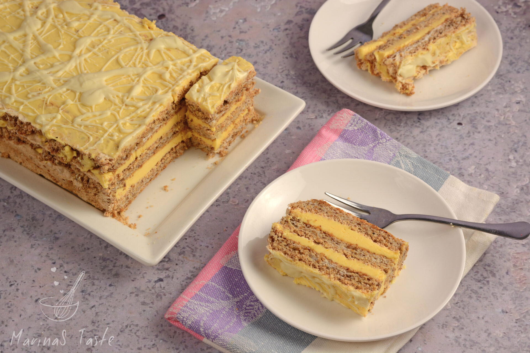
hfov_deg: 27.0
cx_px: 265
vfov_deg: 18.2
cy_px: 176
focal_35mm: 75
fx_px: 1104
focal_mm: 50
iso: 100
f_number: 10
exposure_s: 1/10
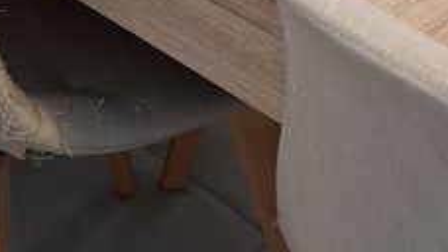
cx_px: 369
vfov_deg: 10.8
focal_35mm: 110
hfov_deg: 19.2
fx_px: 1306
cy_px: -37
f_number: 1.8
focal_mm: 5.54
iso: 800
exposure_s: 1/25
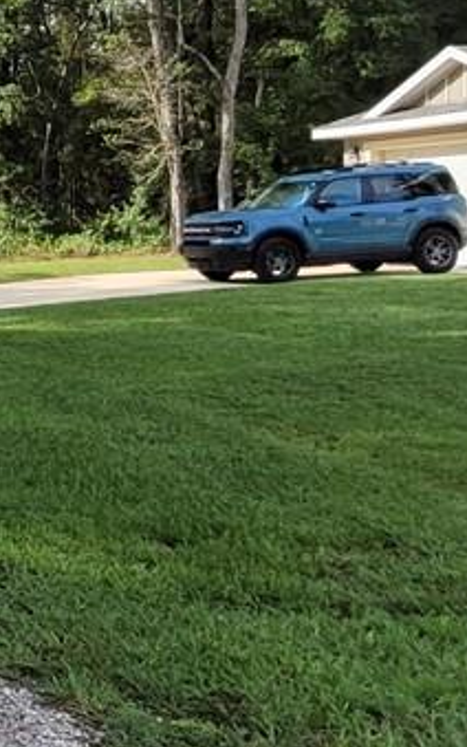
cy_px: 167
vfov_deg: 30.9
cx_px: -284
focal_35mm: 65
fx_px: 1323
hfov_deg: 17.5
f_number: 2.2
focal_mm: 1.74
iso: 40
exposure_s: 1/611
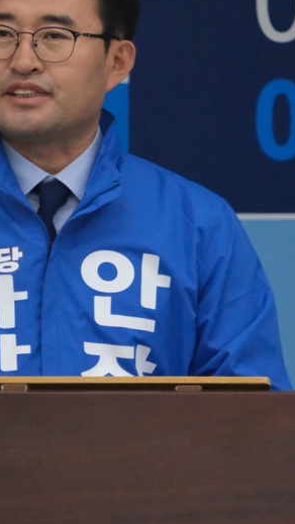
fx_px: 6577
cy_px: 152
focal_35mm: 473
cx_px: 28
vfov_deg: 4.6
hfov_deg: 2.6
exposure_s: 1/1250
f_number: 5.6
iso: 12800
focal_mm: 148.6
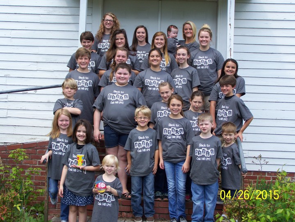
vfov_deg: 24.8
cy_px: 111
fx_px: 503
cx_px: 148
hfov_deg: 32.7
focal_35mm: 59
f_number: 3.1
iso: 64
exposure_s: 1/200
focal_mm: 9.8
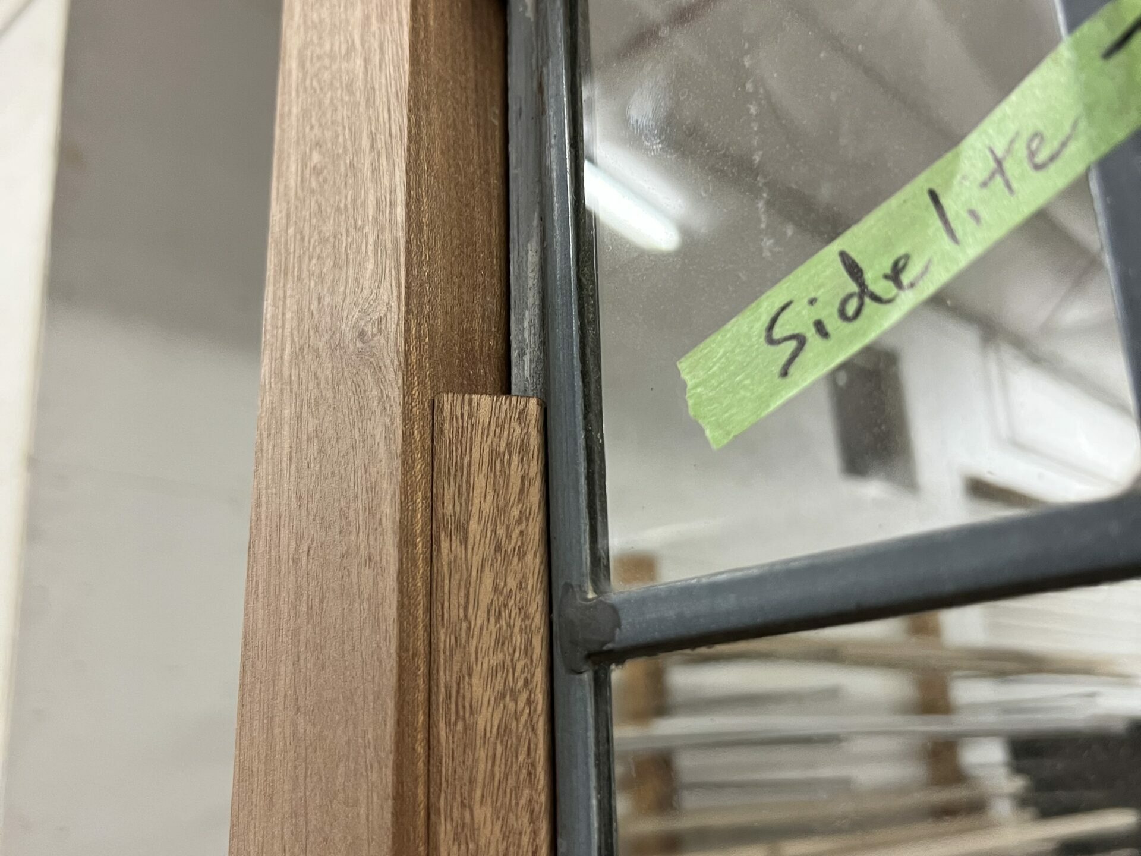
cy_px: 428
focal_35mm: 26
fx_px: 857
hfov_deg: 67.3
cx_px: 570
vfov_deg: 53.1
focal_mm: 5.7
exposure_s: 1/60
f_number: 1.5
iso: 200
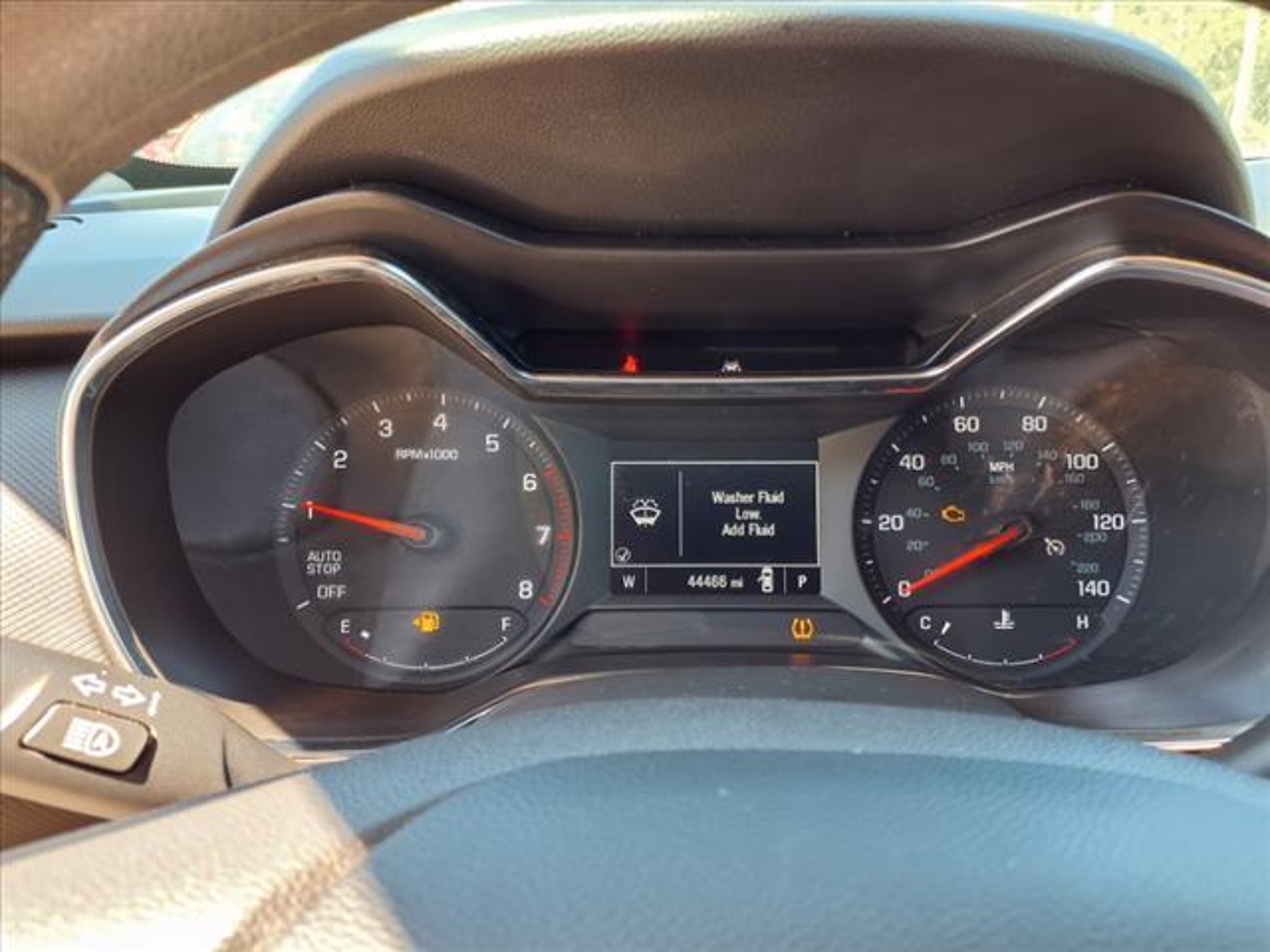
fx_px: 991
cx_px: 635
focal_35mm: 27
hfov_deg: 65.3
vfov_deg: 51.4
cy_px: 476
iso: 50
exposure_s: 1/40
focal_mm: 3.58
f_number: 1.9
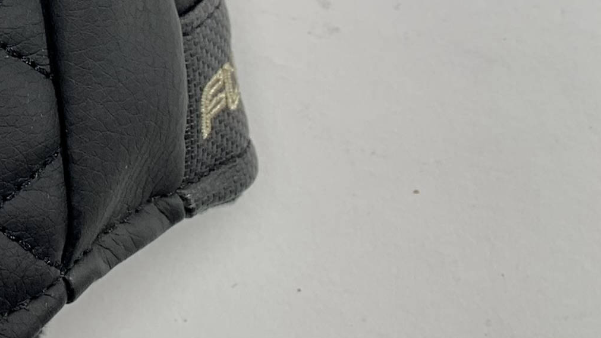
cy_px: -437
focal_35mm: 113
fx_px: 1801
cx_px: -535
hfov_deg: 15.7
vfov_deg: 9.6
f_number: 1.8
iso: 40
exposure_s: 1/120
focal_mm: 4.25
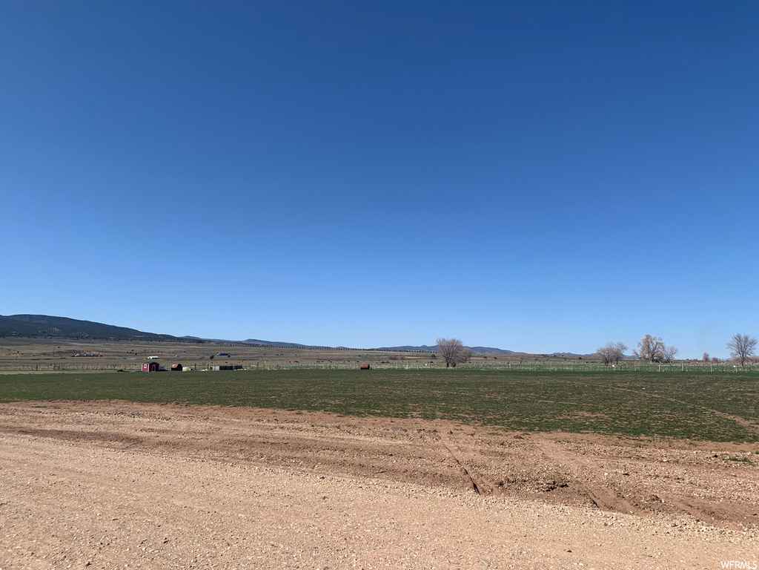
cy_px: 285
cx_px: 380
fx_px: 570
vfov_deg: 53.1
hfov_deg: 67.3
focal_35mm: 26
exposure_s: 1/3937
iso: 25
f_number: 1.8
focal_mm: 4.25
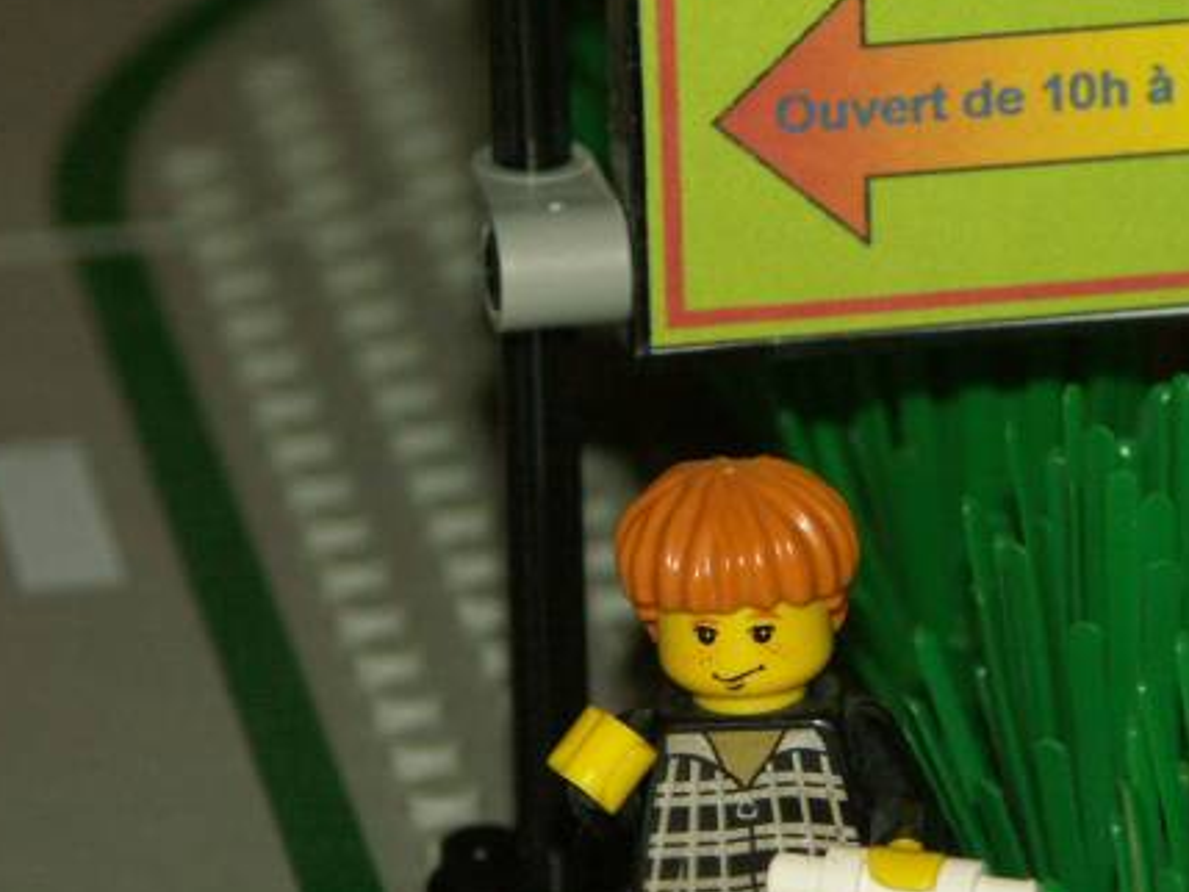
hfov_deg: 4.8
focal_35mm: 415
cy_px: 443
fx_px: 14259
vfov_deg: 3.6
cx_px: 1070
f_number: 3.5
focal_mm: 44.28
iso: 200
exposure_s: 1/160
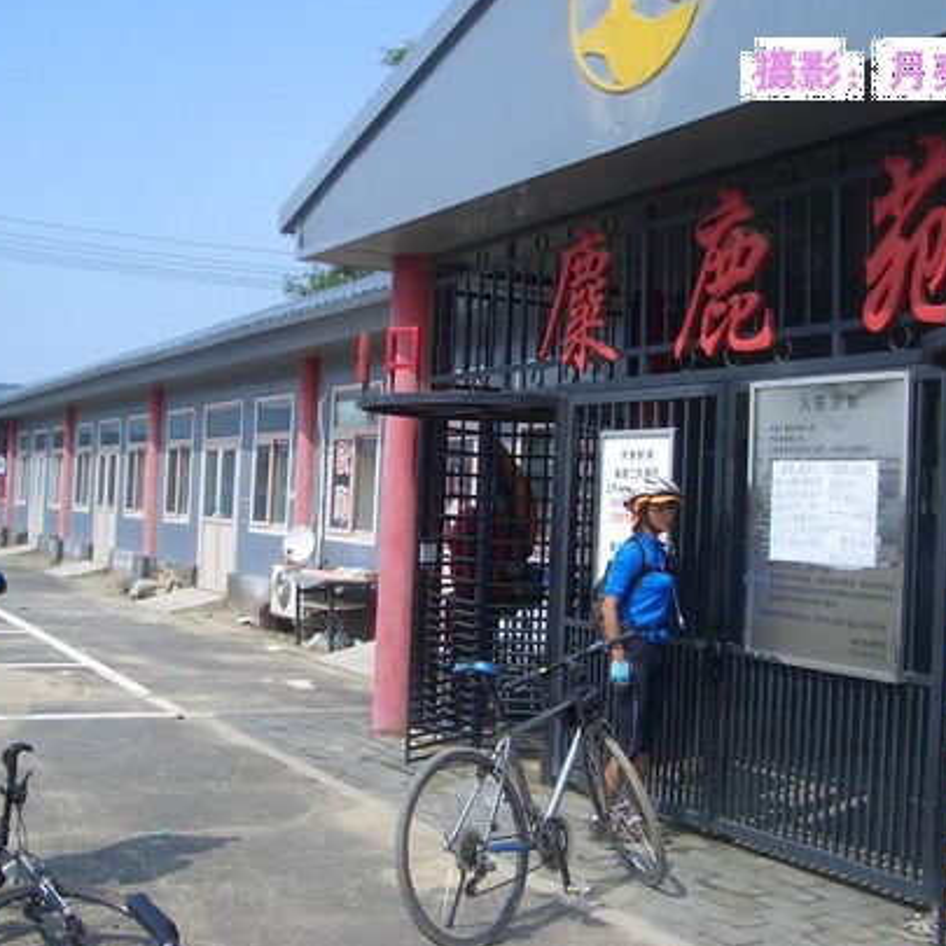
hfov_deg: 40.0
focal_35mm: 42
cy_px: 472
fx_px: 1299
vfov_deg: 40.0
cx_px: 425
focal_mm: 5.8
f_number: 4.3
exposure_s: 1/400
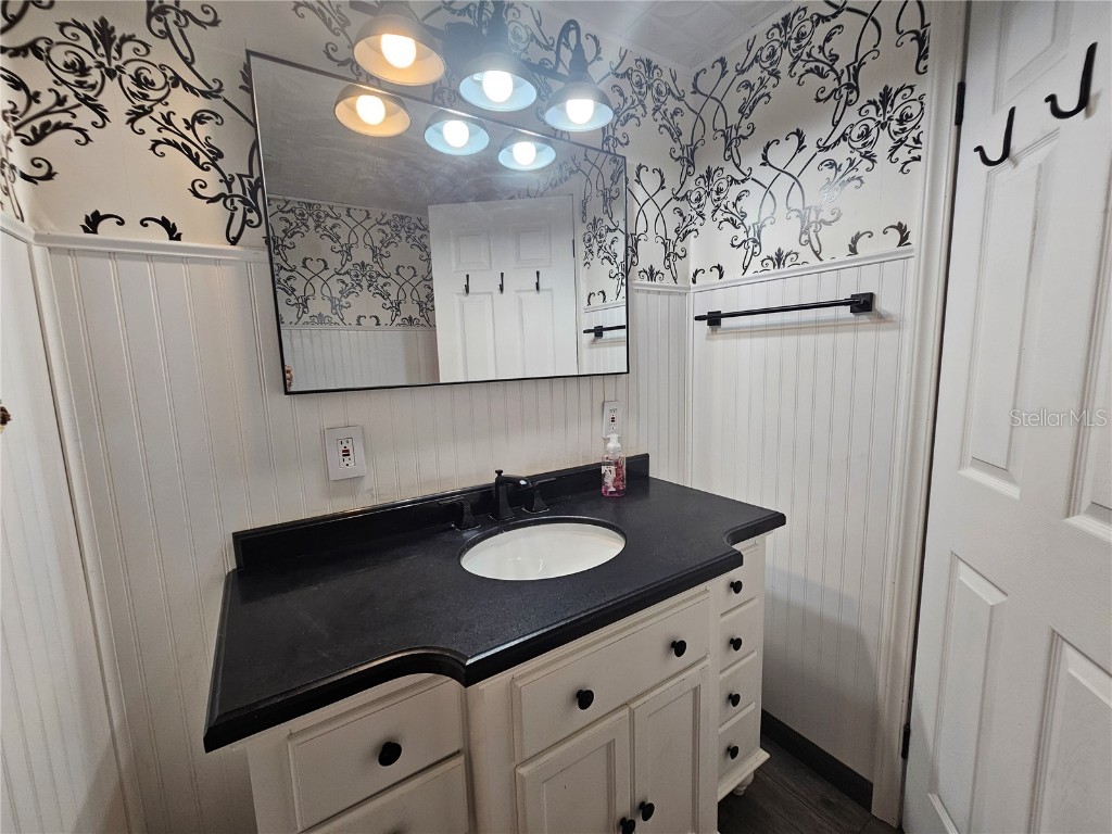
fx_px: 418
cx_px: 556
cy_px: 417
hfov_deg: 106.2
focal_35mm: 13
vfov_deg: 89.9
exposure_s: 1/60
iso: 80
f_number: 2.2
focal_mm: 2.2
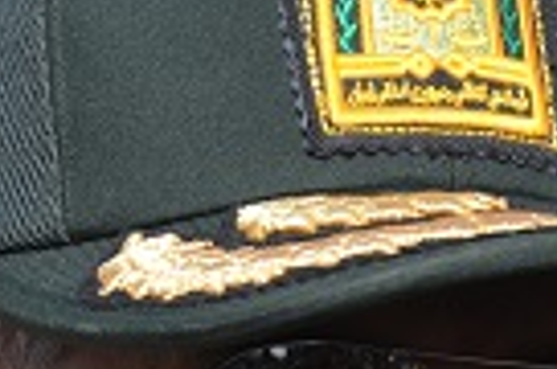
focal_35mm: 792
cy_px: 769
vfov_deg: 1.7
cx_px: 266
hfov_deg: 2.6
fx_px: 12225
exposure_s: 1/640
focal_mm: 90
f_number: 6.3
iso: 200
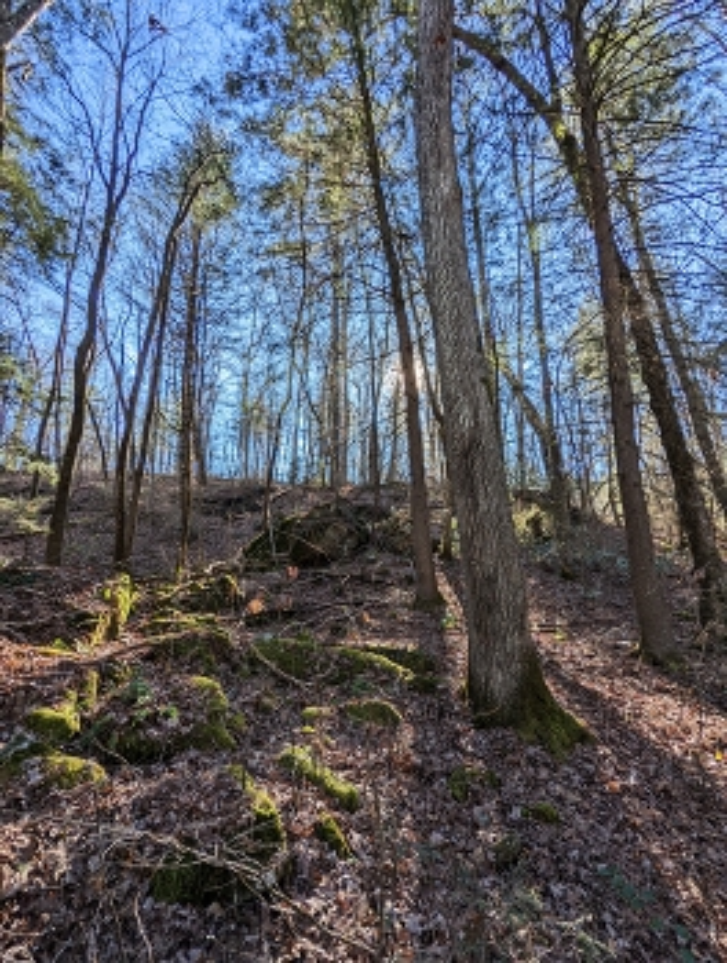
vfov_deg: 94.4
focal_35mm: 16
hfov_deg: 78.3
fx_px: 446
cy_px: 482
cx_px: 364
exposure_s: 1/384
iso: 45
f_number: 2.2
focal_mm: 2.35
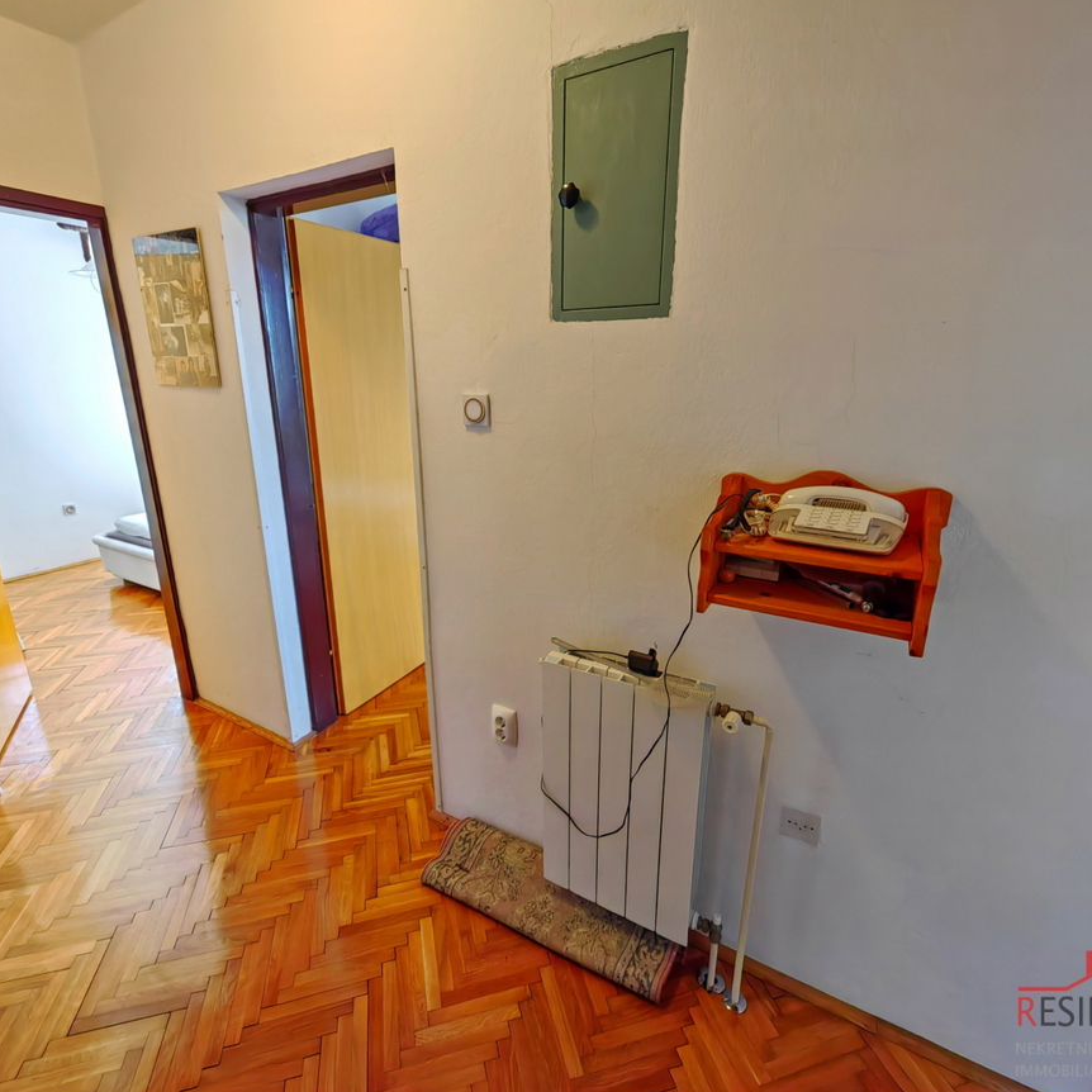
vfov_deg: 87.4
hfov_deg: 87.3
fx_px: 571
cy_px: 537
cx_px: 516
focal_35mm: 16
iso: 80
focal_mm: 1.76
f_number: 2.2
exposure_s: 1/50
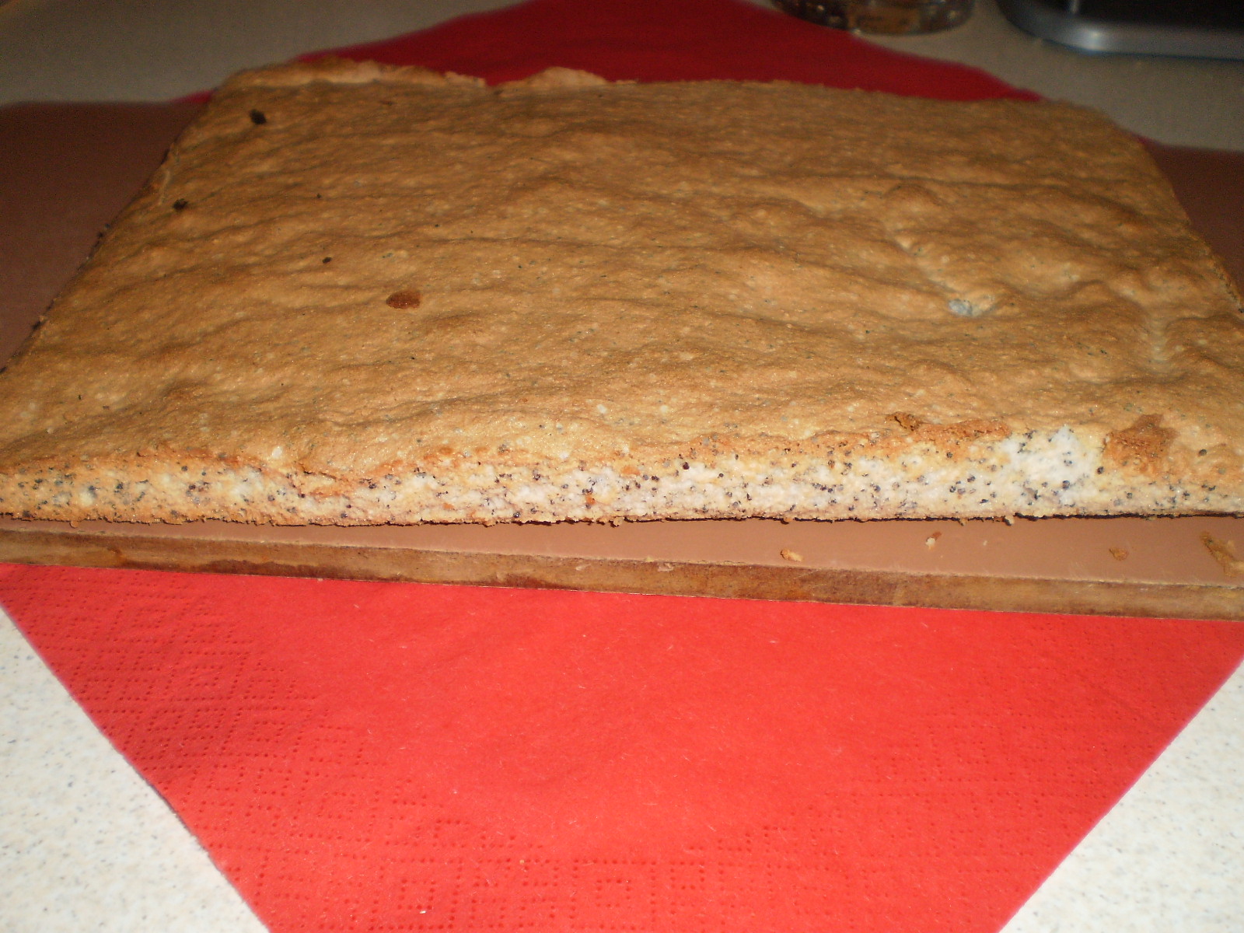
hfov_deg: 51.4
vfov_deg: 39.7
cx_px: 622
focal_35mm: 36
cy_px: 466
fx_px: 1294
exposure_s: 1/30
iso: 125
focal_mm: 6.3
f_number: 3.1
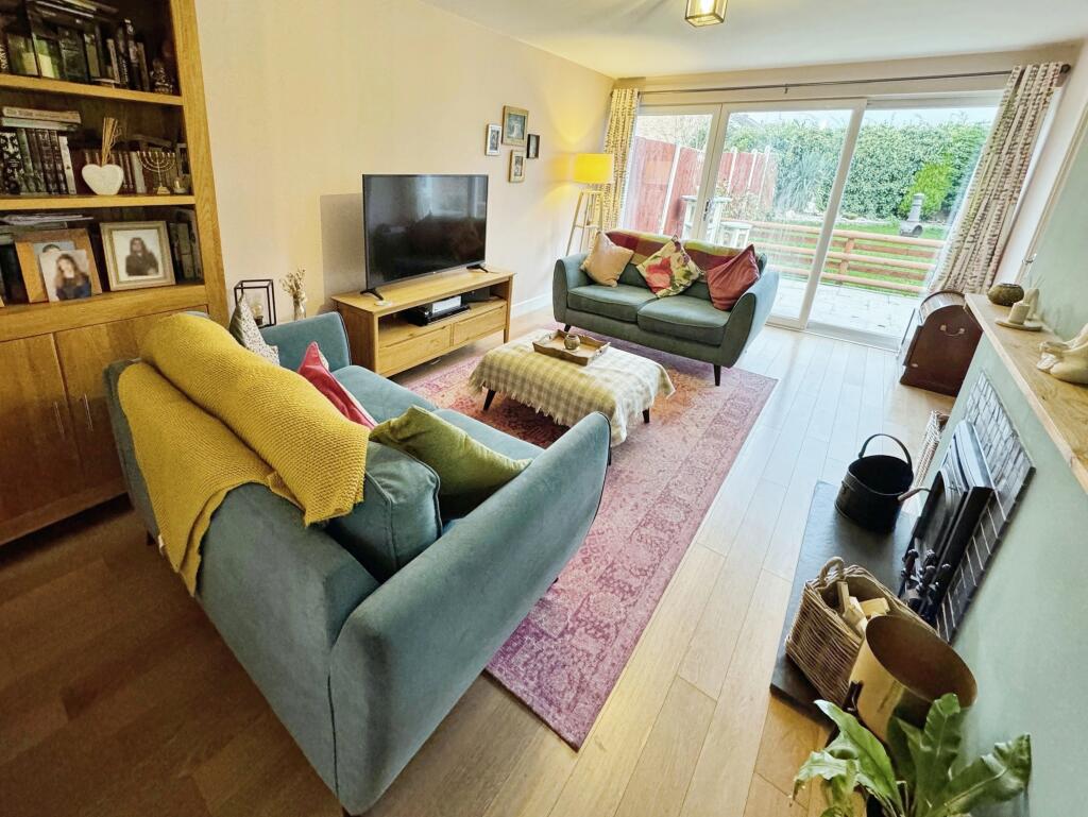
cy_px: 408
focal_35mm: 14
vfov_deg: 85.7
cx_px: 544
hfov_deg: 102.0
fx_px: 440
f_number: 2.2
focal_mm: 2.22
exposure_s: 1/50
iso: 400
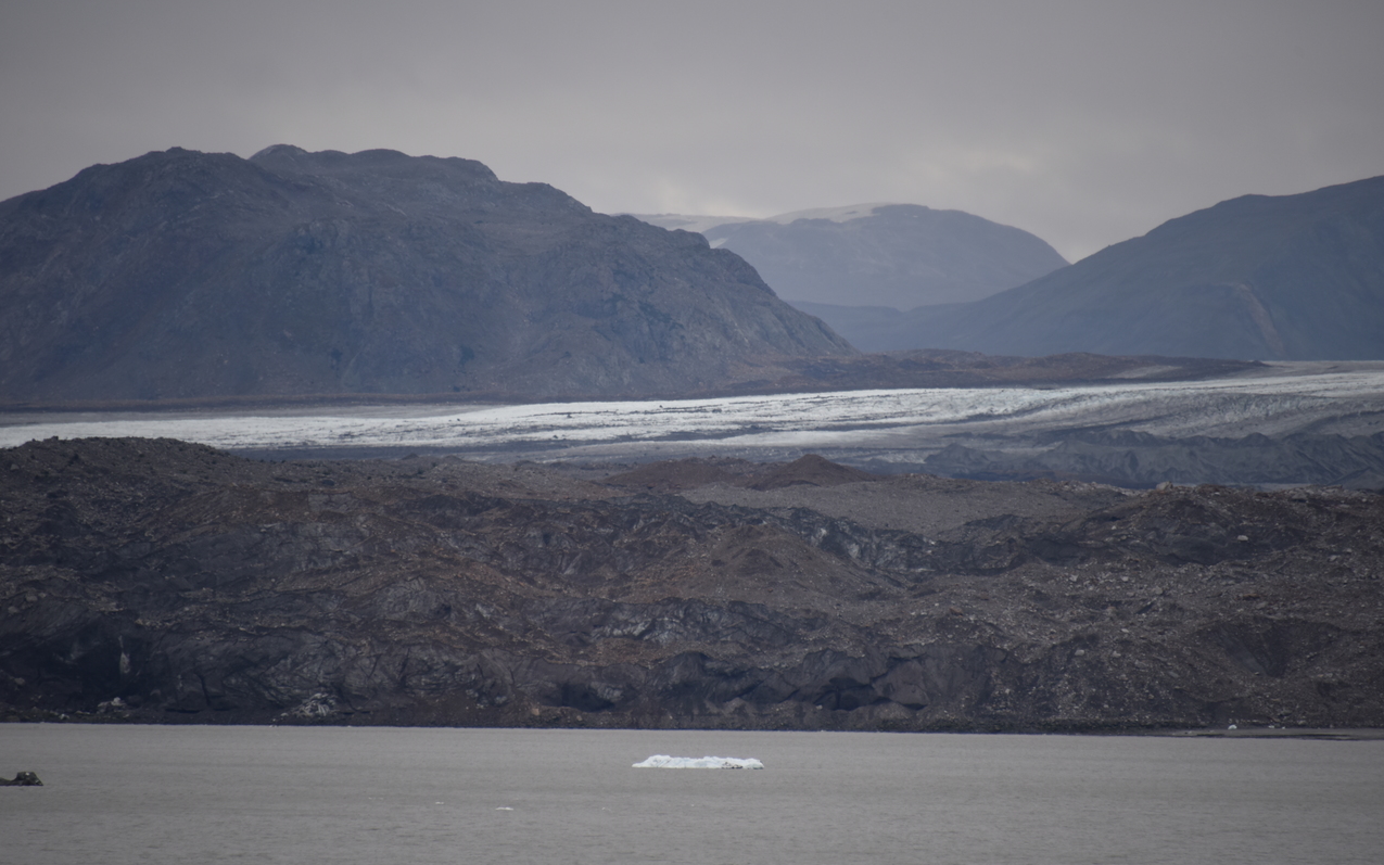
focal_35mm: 307
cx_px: 690
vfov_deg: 4.3
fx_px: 11580
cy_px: 431
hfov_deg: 6.8
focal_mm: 300
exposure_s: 1/640
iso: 360
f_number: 5.6
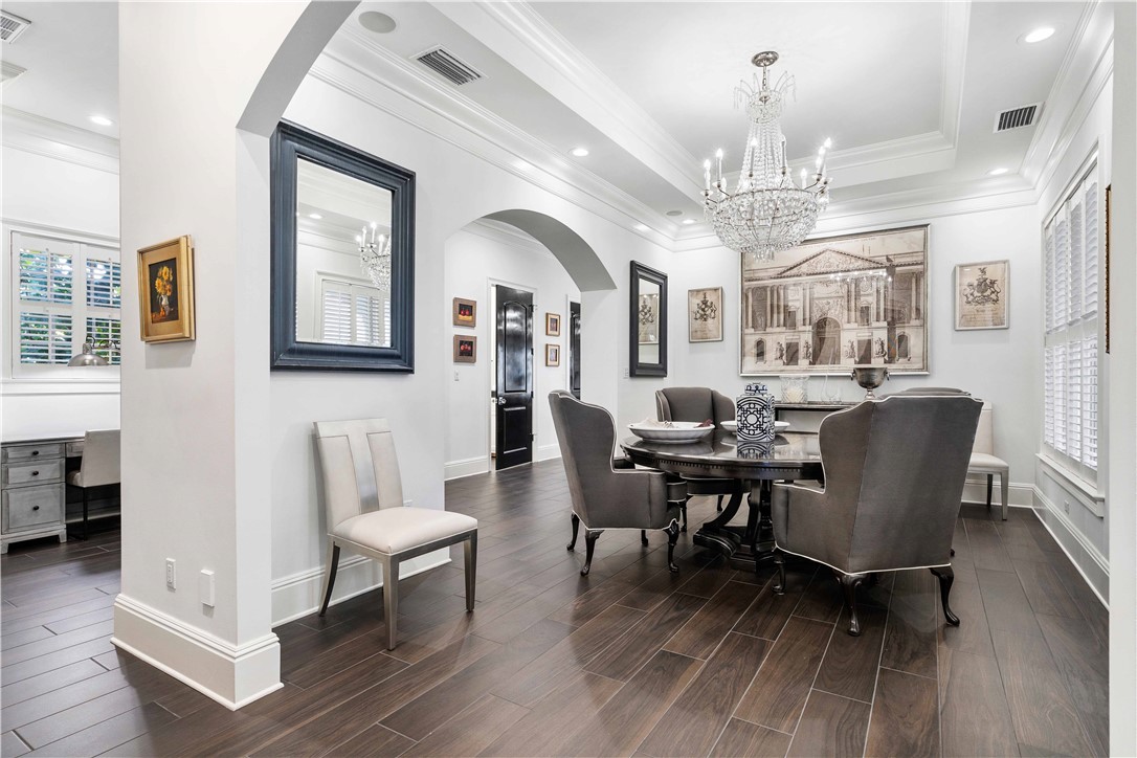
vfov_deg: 70.4
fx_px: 537
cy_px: 379
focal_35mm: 17
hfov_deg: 93.3
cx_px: 568
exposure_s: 3.2
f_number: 8
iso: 400
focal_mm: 17
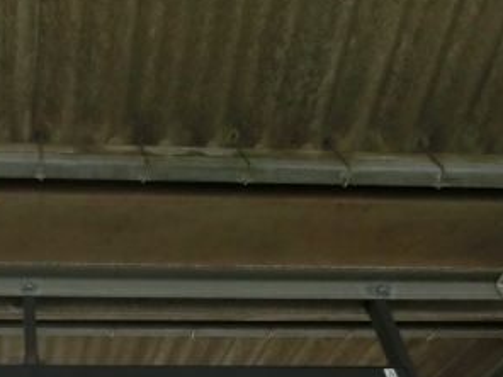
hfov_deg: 33.3
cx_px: 32
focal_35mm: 54
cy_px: 314
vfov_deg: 26.4
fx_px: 785
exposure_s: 1/125
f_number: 3.5
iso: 160
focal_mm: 4.5
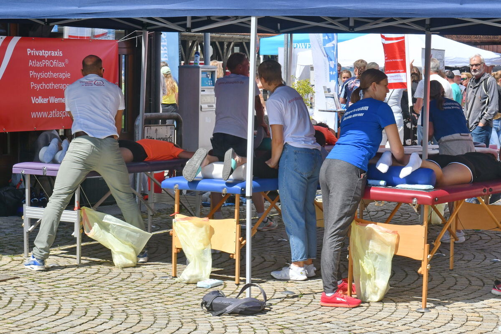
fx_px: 1294
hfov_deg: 21.9
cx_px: 250
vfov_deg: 14.7
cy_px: 167
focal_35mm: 93
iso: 320
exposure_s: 1/250
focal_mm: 62
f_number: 11
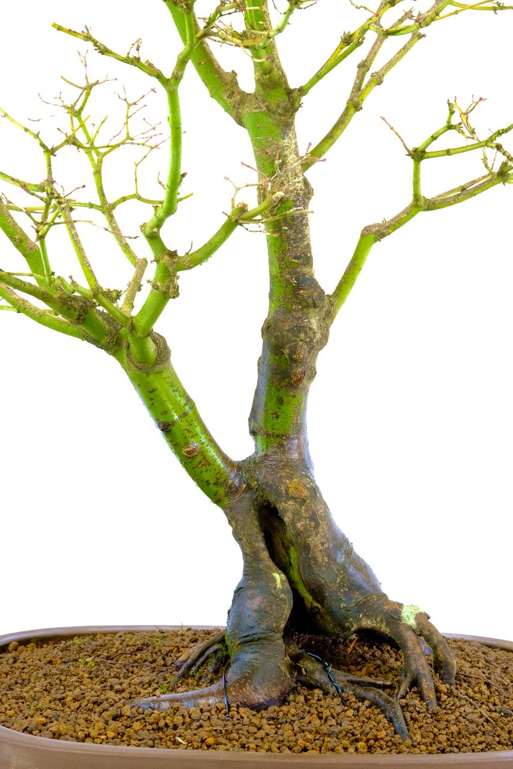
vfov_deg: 12.0
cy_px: 384
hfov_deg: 8.0
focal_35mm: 171
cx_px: 256
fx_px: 3653
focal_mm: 113.8
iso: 2000
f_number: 13
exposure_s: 1/25
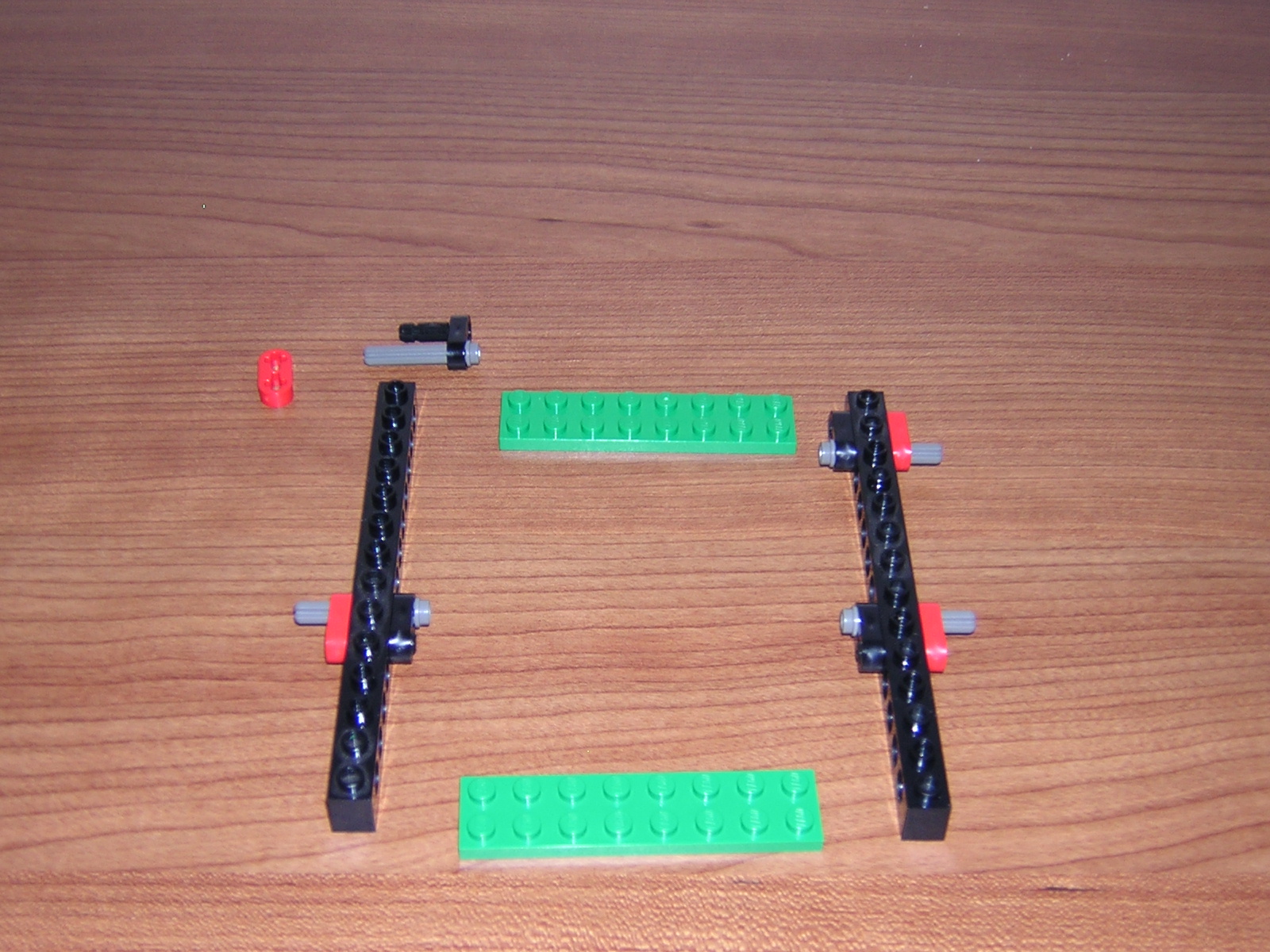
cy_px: 476
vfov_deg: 28.6
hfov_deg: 37.5
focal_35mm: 51
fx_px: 1871
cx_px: 635
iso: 100
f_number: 3.1
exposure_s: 1/60.1
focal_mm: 6.6
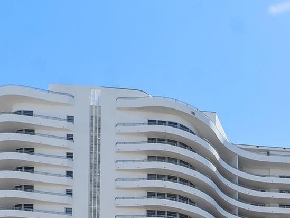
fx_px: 352
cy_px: 261
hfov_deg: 30.2
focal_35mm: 42
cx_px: 414
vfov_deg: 29.5
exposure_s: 1/125
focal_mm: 10
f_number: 11
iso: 100
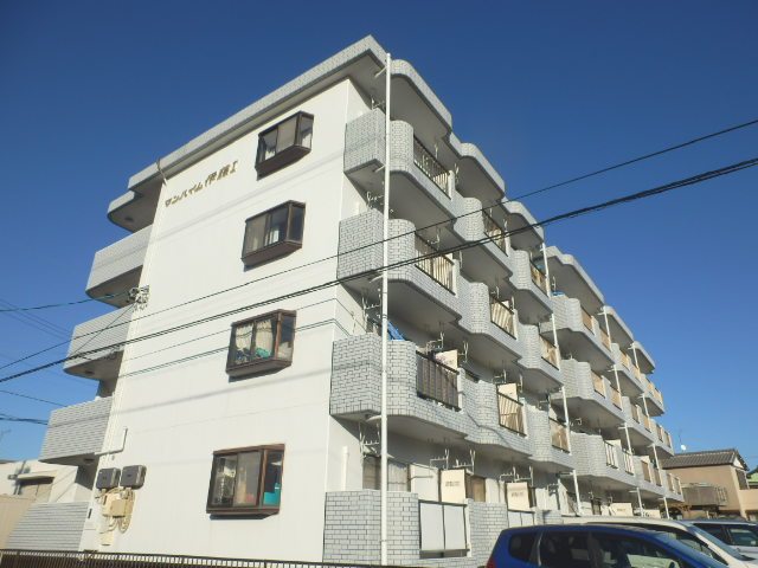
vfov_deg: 56.8
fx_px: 526
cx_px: 379
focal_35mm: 24
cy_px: 284
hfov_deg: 71.6
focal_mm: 4.2
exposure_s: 1/320
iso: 80
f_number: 7.9
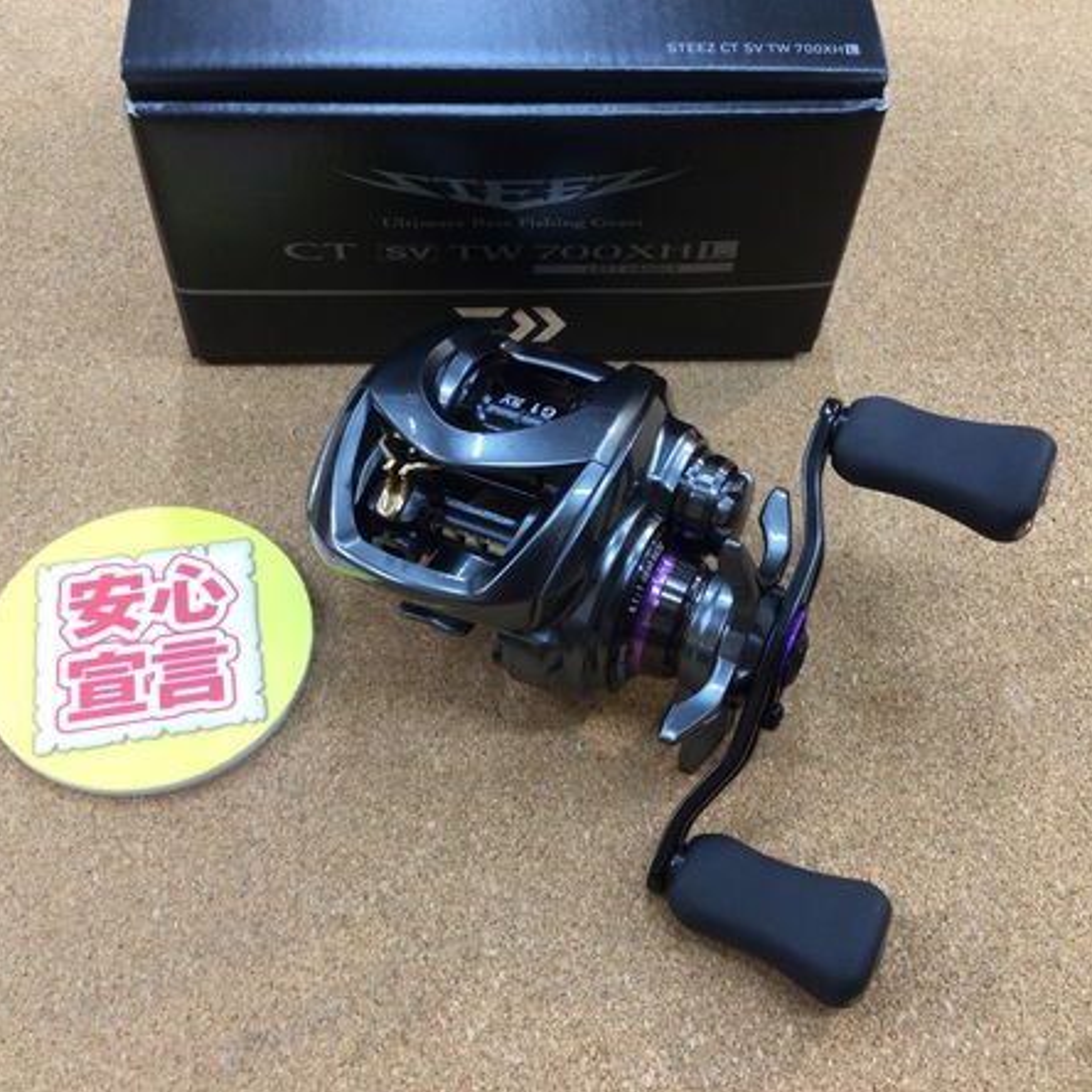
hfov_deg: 44.9
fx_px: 1321
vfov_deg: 44.9
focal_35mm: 37
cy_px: 546
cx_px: 553
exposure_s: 1/30
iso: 50
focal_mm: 3.3
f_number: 2.4
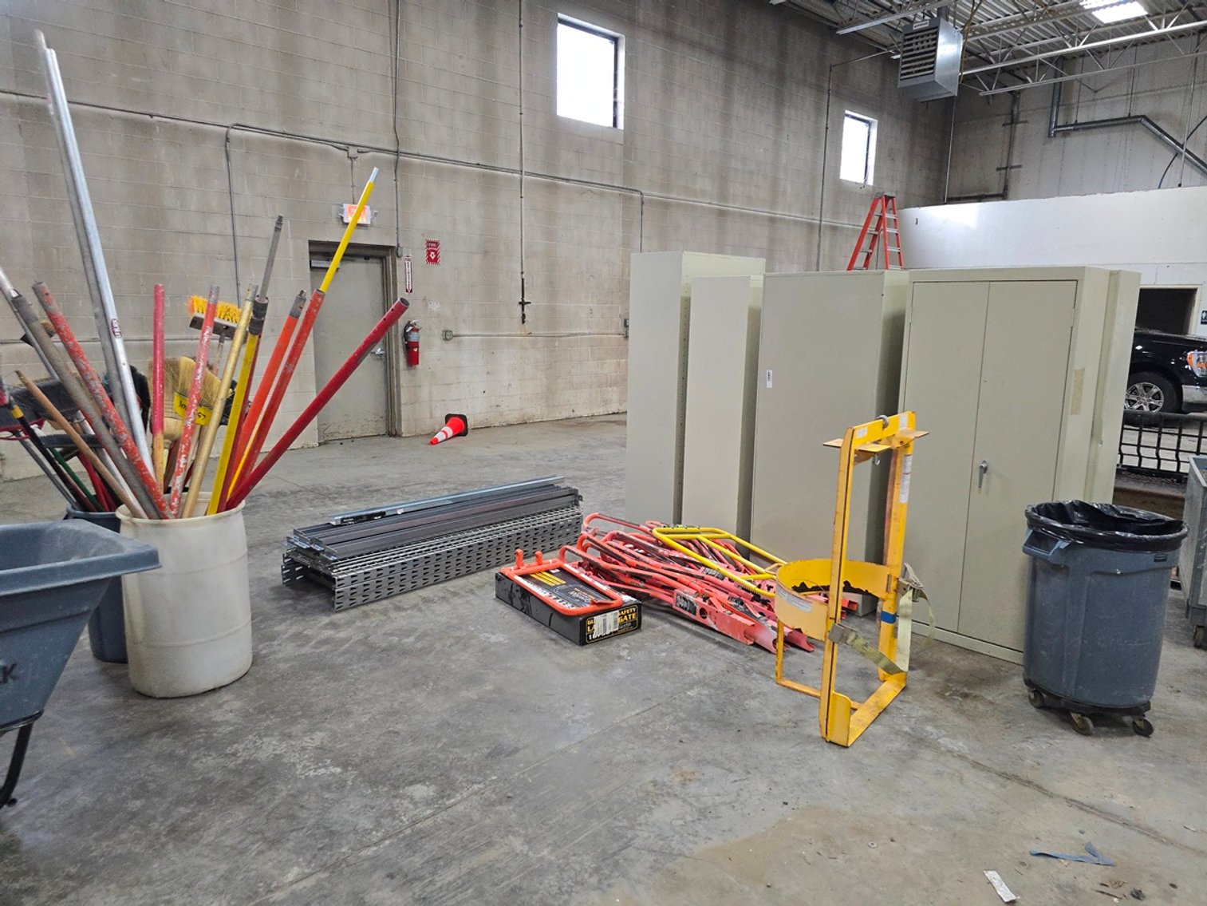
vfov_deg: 58.9
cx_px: 604
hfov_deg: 73.9
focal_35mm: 23
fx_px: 802
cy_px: 453
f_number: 1.7
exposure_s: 1/120
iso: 400
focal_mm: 6.3
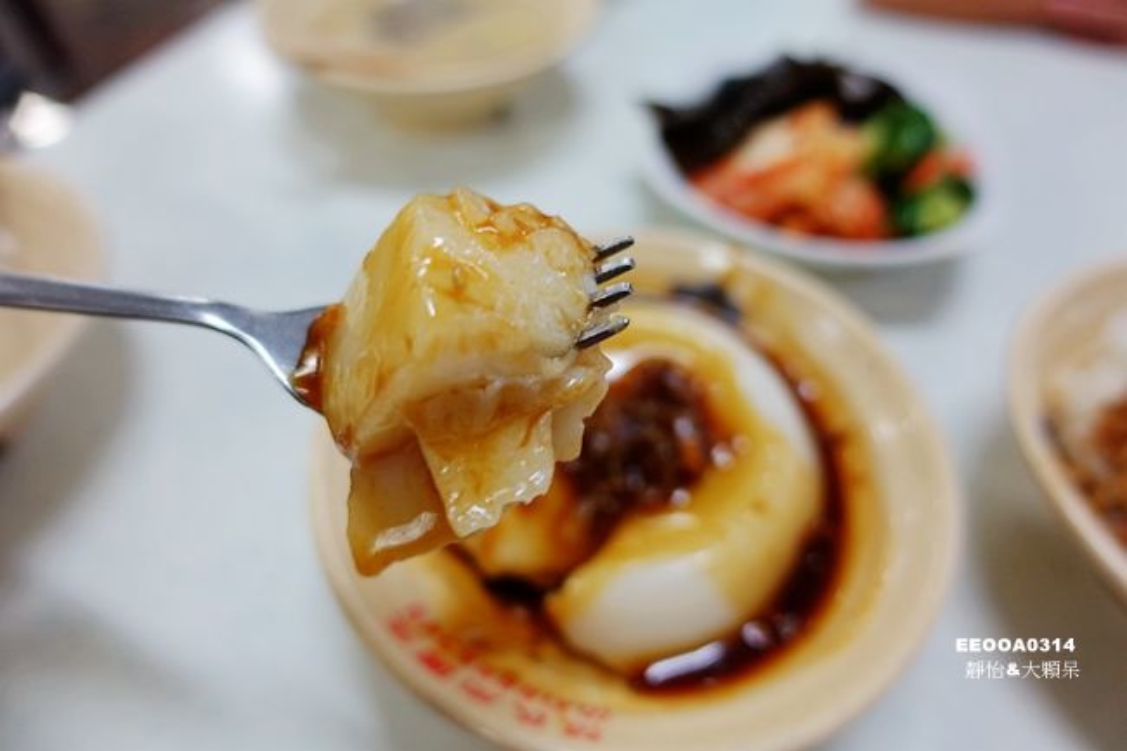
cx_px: 564
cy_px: 376
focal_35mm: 24
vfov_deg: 53.1
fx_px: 751
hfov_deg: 73.8
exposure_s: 1/30
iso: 125
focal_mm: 8.8
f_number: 1.8
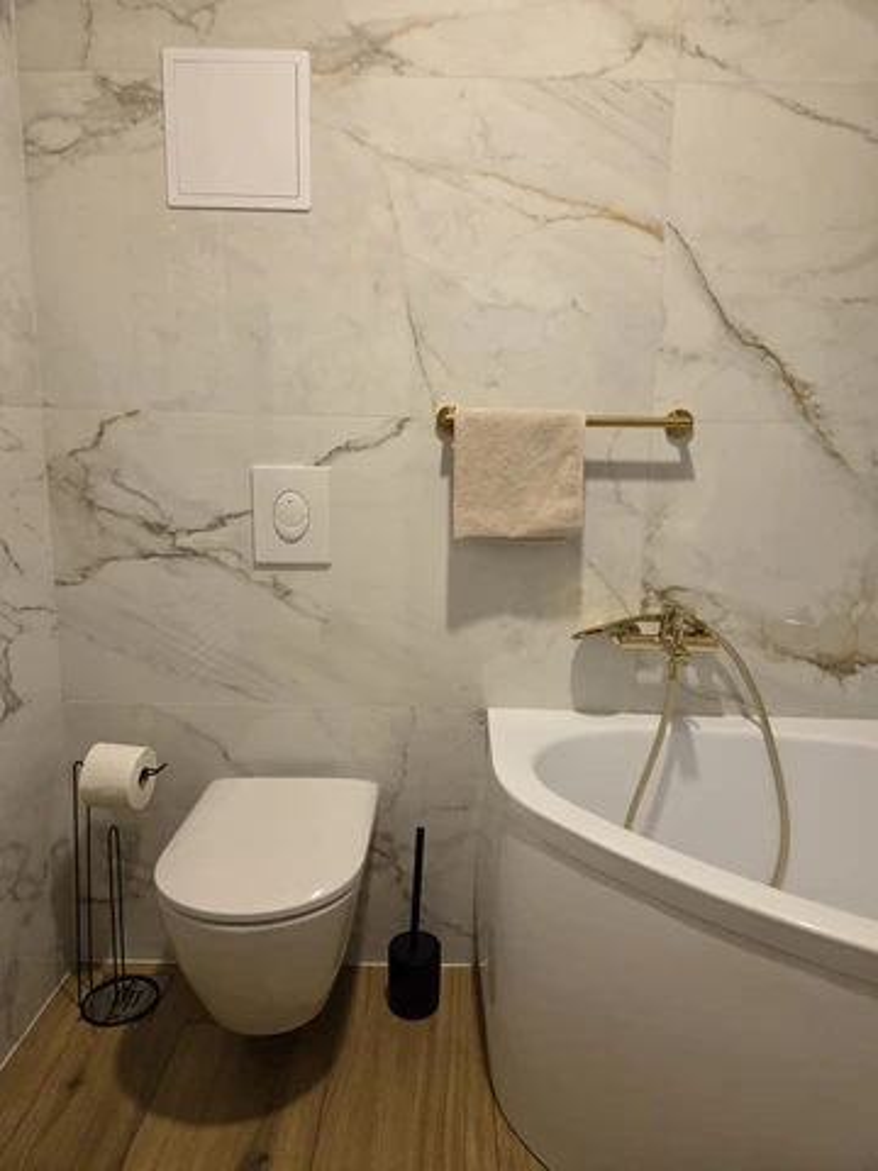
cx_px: 439
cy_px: 586
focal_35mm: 23
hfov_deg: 58.9
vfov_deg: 73.9
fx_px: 778
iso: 640
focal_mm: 5.4
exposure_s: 1/100
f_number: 1.8
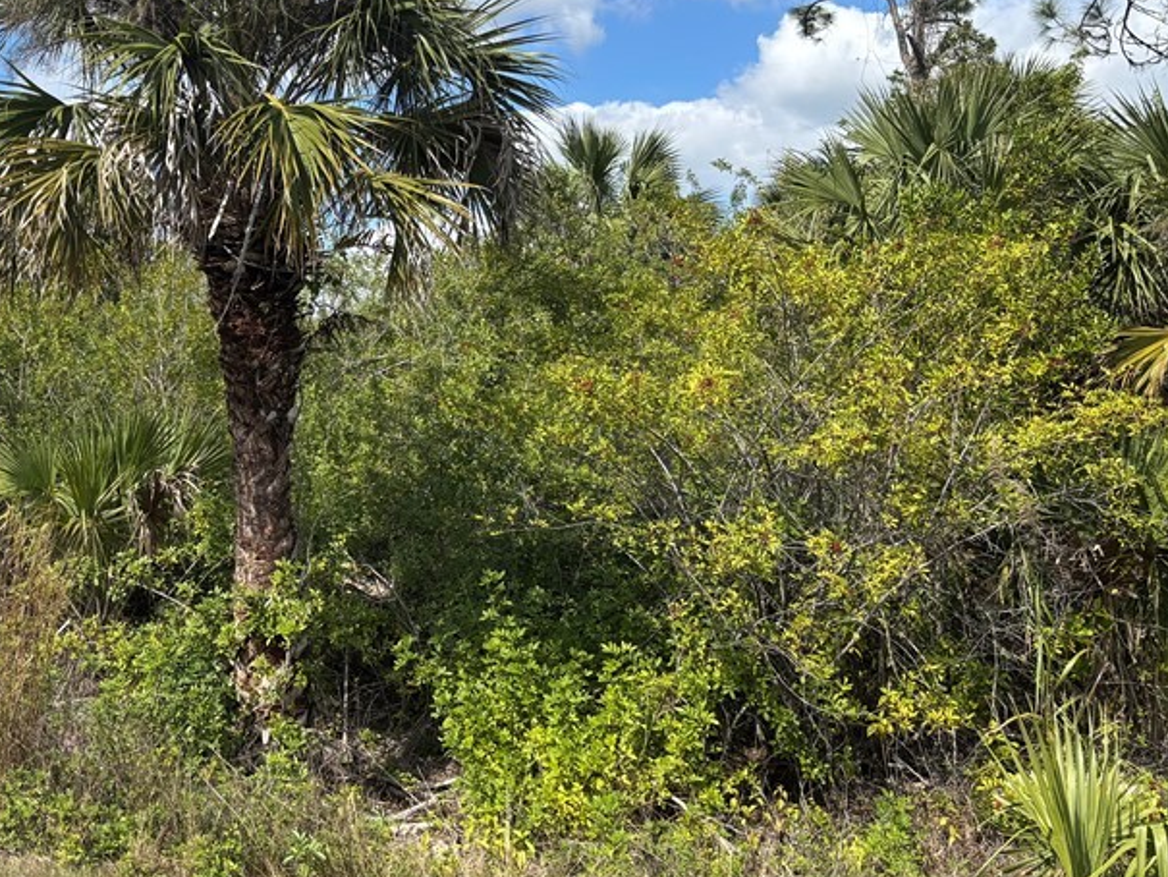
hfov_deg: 41.0
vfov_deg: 32.9
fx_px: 1485
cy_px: 404
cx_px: 222
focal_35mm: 44
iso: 50
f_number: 1.6
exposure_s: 1/2398
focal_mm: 5.96
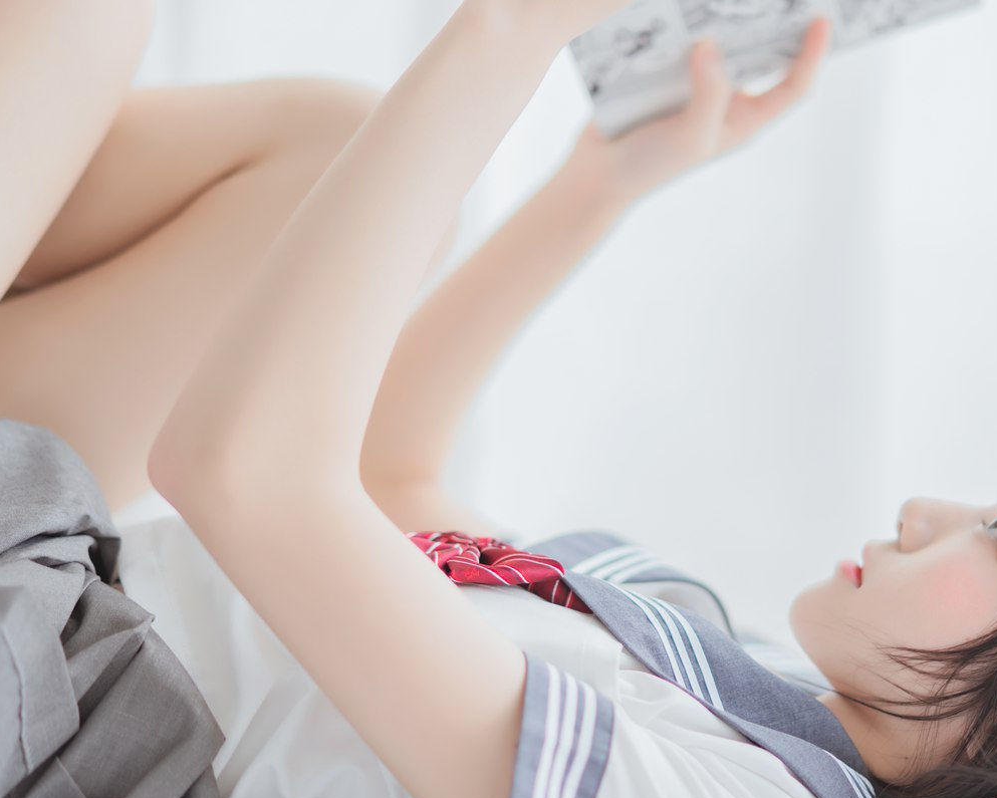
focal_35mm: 85
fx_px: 2509
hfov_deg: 22.3
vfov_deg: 18.1
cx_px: 708
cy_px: 458
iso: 125
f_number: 1.4
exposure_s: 1/400
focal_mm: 50
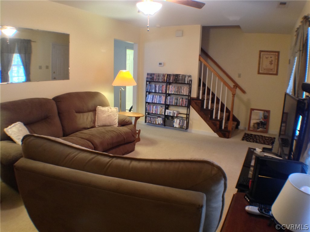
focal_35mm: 35
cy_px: 116
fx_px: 313
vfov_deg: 40.6
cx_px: 155
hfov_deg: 52.7
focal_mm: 4.28
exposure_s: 1/15
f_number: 2.4
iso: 250
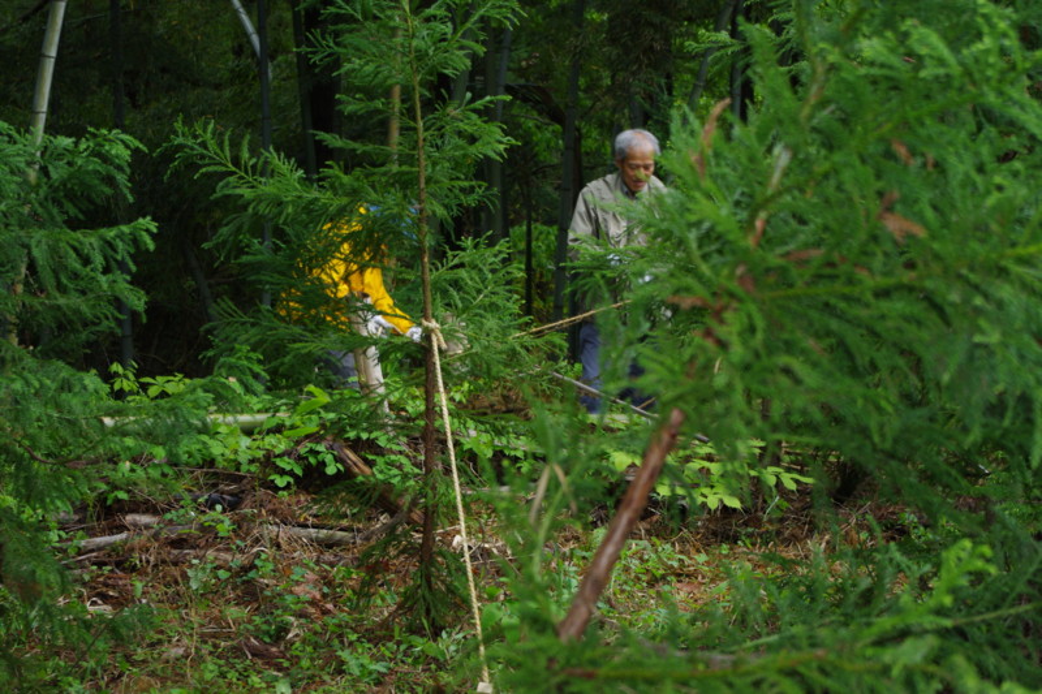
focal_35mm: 75
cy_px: 347
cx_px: 521
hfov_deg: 27.0
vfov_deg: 18.2
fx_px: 2170
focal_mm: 50
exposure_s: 1/30
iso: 200
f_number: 5.6
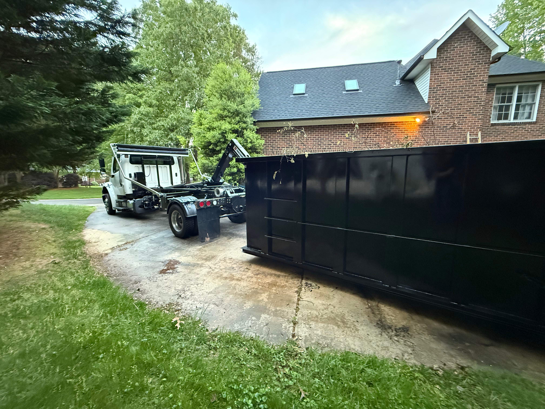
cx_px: 272
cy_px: 204
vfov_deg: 85.7
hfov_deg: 102.1
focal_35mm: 14
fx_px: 220
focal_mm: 2.22
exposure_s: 1/57
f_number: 2.2
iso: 1600
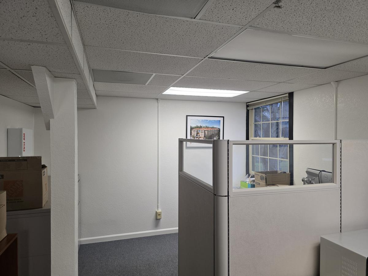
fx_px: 245
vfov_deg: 58.9
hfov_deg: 73.9
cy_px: 138
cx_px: 184
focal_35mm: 23
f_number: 1.7
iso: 250
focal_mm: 6.3
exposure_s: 1/120
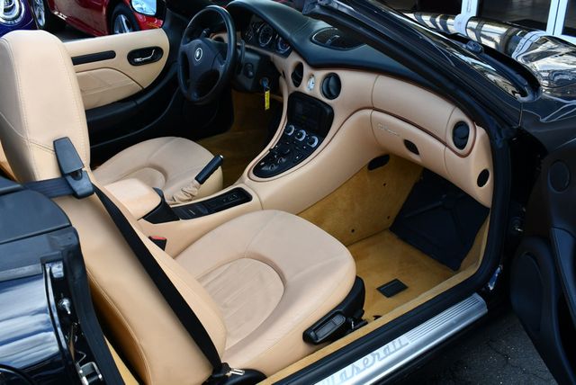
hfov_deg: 53.1
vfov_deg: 36.9
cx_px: 288
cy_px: 192
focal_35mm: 36
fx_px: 577
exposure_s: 1/250
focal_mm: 18
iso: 280
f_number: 5.6
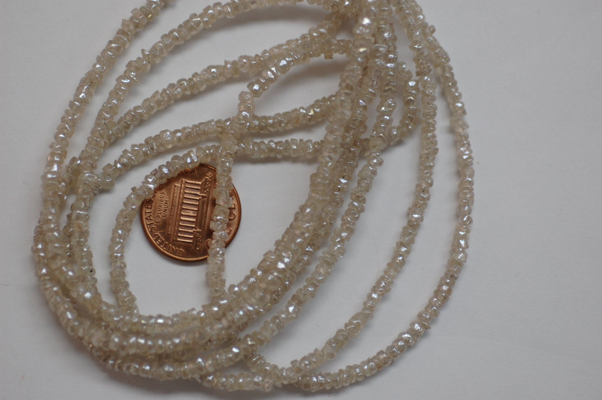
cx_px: 301
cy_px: 200
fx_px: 1503
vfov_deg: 15.2
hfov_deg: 22.6
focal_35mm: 90
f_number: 3.3
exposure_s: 1/200
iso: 400
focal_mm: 60
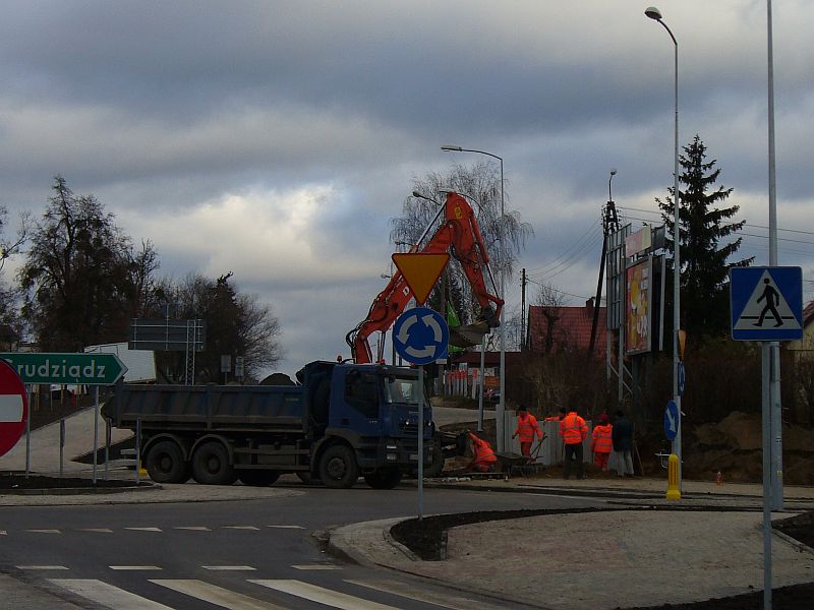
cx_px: 407
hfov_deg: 20.2
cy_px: 305
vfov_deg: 15.2
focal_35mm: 97
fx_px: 2281
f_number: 3.3
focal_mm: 12.8
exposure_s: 1/250
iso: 80
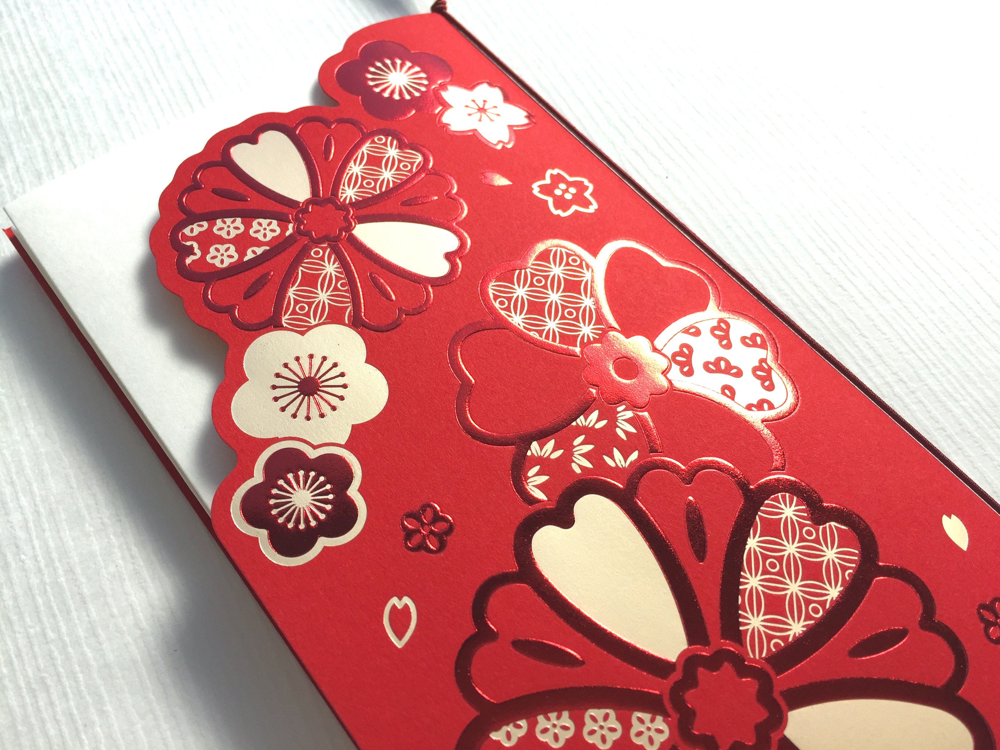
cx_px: 500
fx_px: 838
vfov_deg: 48.2
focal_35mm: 29
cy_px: 375
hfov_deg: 61.7
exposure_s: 1/2083
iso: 32
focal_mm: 4.15
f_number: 2.2
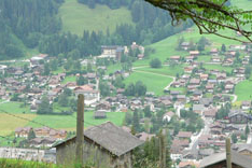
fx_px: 812
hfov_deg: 17.6
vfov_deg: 11.8
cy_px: 61
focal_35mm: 116
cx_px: 171
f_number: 2.8
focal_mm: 9.6
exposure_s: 1/60
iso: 100
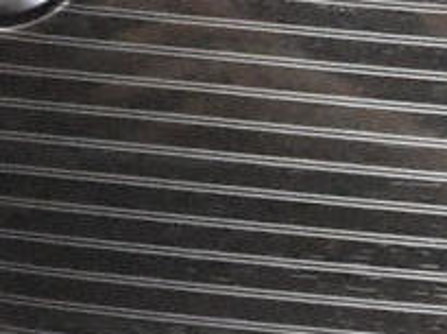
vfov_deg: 6.2
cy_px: -445
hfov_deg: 7.8
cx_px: -750
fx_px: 2939
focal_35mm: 228
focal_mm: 20
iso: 12800
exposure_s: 1/50
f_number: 5.6
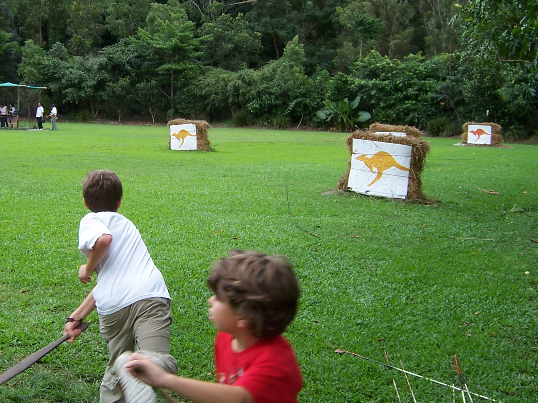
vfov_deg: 26.1
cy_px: 165
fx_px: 870
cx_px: 171
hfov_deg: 34.0
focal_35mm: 56
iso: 80
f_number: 4
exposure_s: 1/125
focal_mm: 6.7
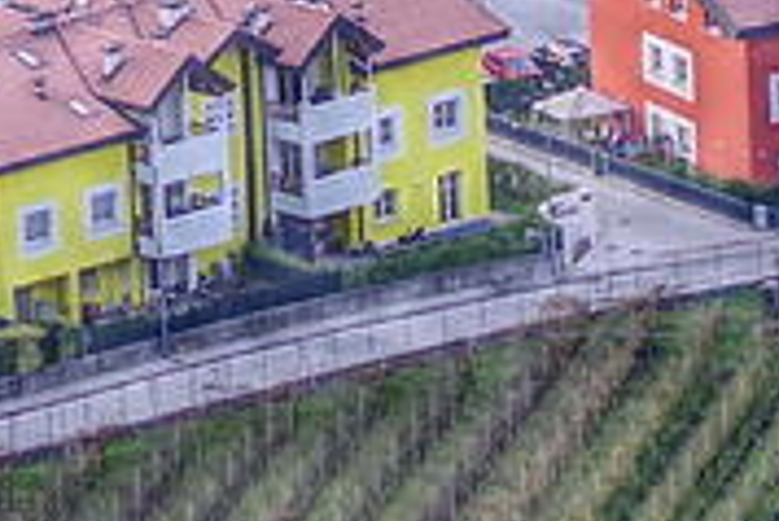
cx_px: 1208
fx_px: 21872
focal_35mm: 1010
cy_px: 486
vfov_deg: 1.4
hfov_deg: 2.0
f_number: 3.5
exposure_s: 1/200
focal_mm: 200
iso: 400
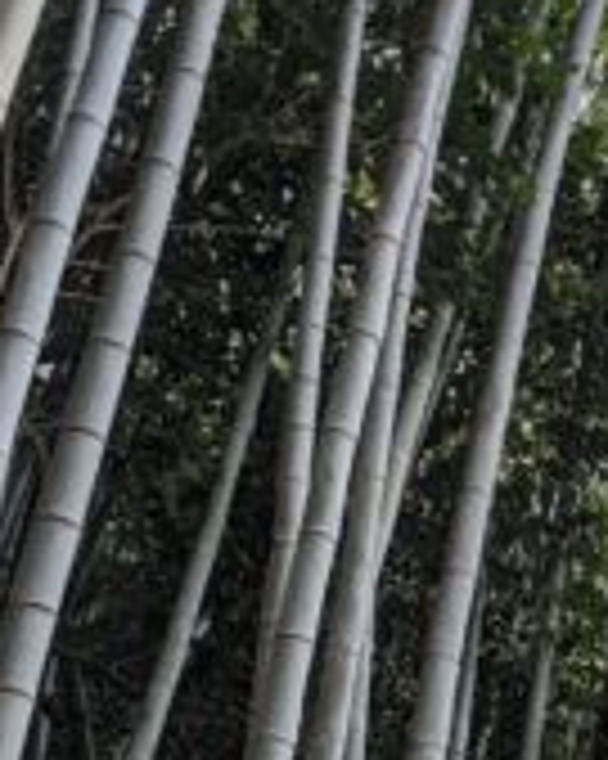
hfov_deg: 14.6
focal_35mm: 104
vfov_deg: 18.3
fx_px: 2341
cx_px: 608
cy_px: 578
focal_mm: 4.44
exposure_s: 1/197
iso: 54
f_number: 1.8
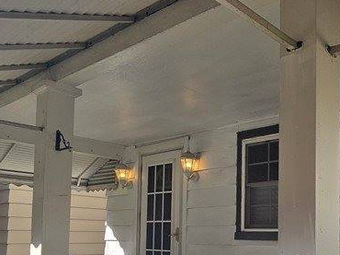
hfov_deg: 45.8
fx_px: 353
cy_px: 219
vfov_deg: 37.5
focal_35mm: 36
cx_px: 314
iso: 50
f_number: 2.2
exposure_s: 1/1606
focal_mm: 2.2
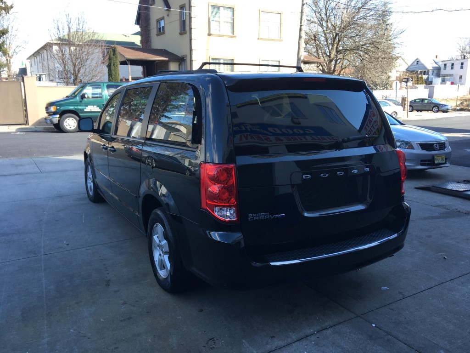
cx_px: 235
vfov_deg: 48.2
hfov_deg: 61.7
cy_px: 176
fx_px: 394
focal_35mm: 29
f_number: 2.2
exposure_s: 1/207
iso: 25
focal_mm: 4.15
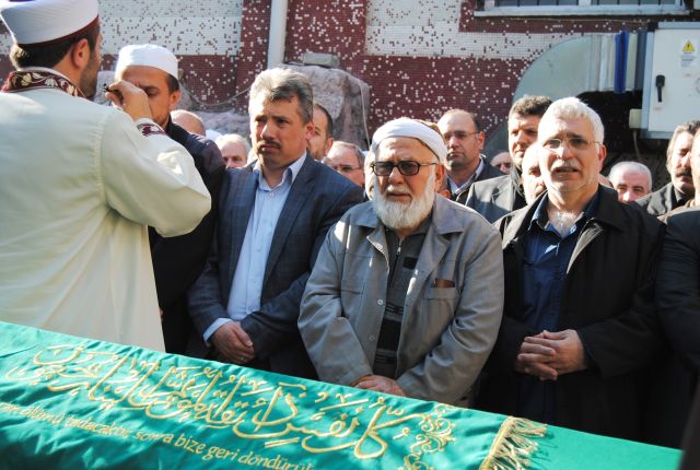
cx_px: 350
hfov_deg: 33.3
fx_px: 1169
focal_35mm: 60
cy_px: 235
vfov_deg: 22.7
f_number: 5.6
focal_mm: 40
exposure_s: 1/125
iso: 125
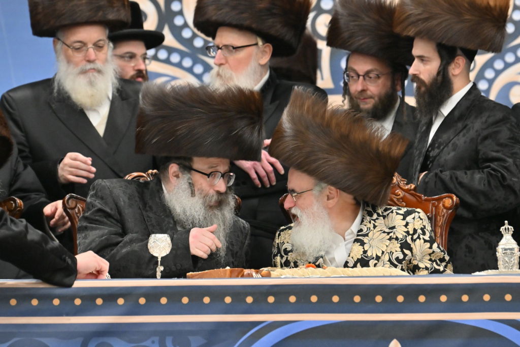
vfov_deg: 4.6
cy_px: 174
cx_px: 260
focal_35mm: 300
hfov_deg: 6.9
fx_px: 4332
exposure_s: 1/320
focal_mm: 200
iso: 1250
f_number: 4
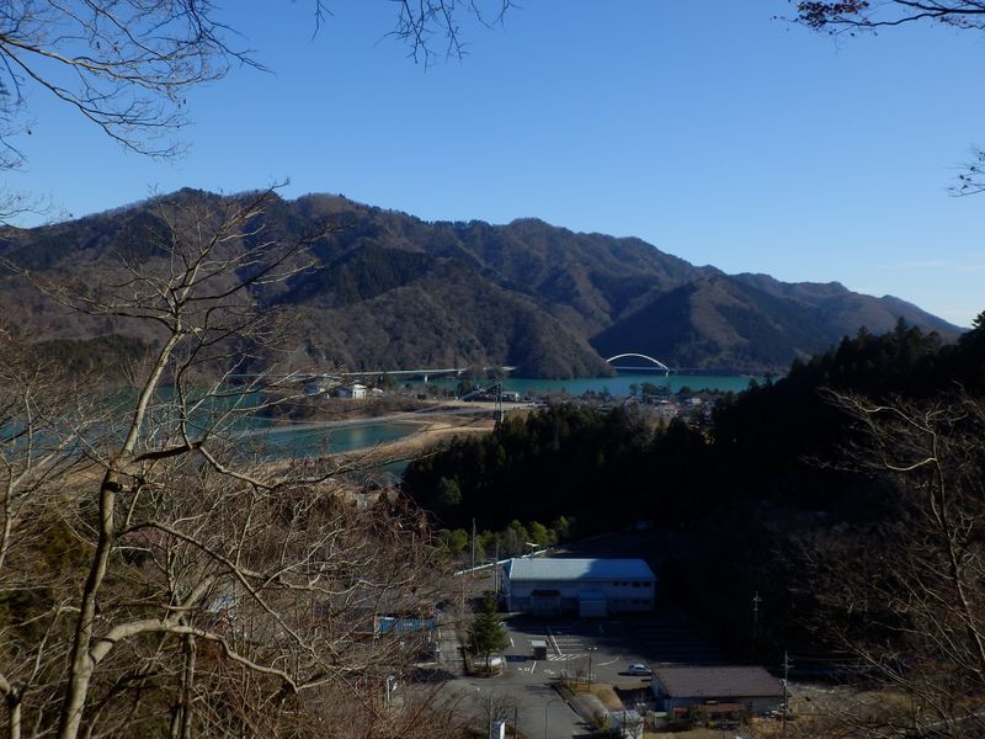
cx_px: 492
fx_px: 1053
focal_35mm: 37
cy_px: 370
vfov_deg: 38.7
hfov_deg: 50.1
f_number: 9.9
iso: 80
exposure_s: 1/125
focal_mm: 6.6
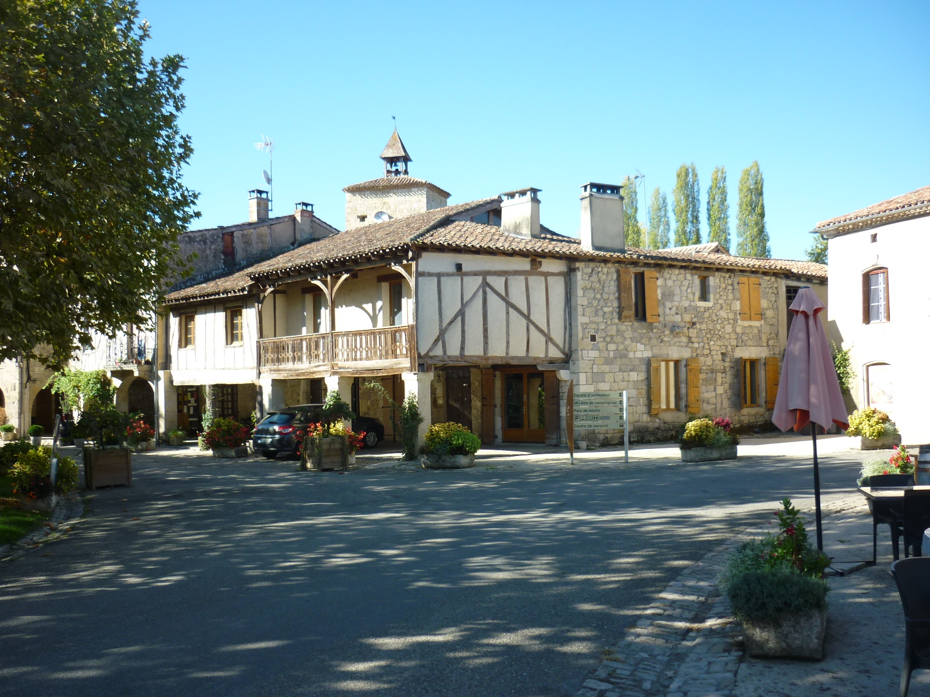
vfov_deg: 42.9
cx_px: 465
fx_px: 887
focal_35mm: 33
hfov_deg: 55.4
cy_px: 348
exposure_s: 1/400
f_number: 2.8
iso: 80
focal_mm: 5.5
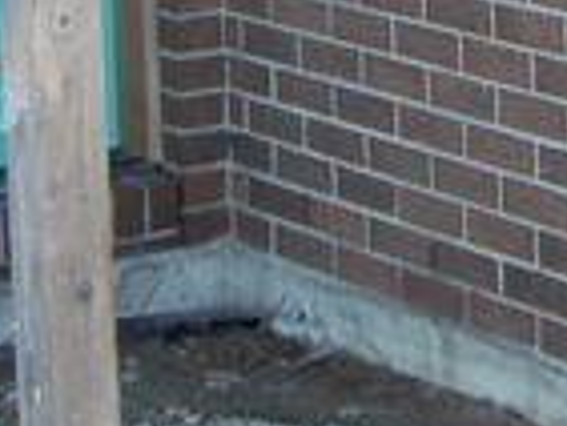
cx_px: 475
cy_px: -470
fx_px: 3541
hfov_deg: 9.1
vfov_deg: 6.6
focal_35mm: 216
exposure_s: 1/125
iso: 100
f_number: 2.7
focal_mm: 6.2
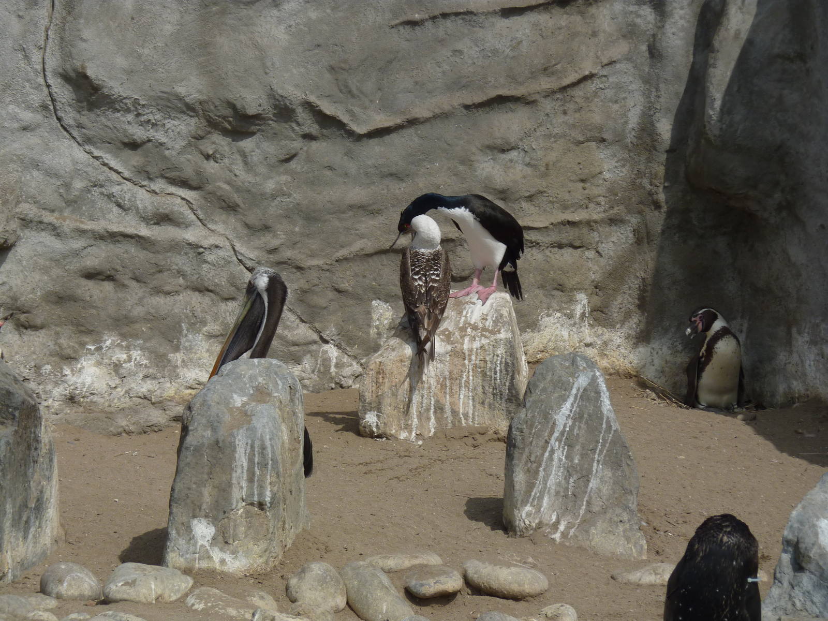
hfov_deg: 10.9
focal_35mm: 182
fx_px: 4353
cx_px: 414
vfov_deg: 8.2
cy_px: 310
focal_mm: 29.9
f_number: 5.6
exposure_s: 1/800
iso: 80
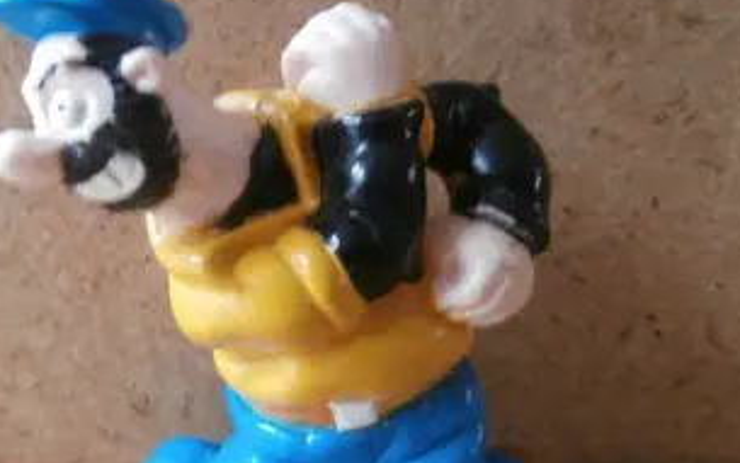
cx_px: 291
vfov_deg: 31.8
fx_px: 807
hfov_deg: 48.9
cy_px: 303
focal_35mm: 40
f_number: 3
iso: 200
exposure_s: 1/6
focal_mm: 4.2
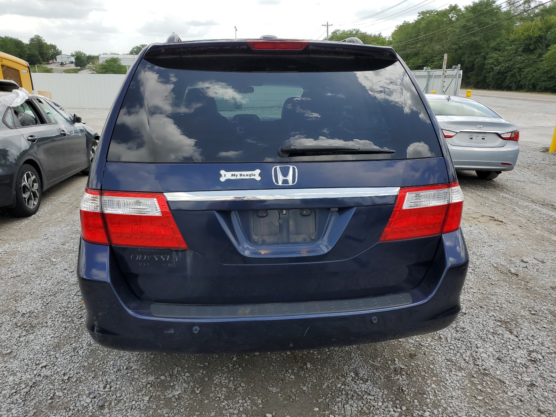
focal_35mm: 26
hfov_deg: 67.3
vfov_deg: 53.1
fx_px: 418
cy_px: 208
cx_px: 278
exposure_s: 1/2000
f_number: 1.5
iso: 50
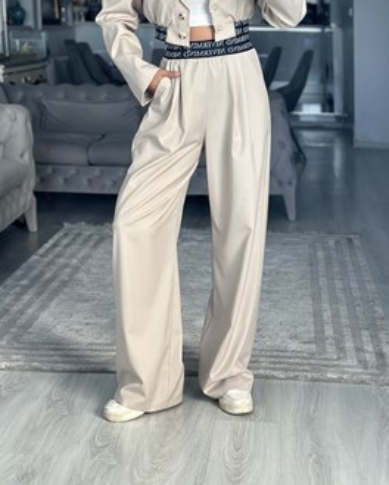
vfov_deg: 26.0
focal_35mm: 72
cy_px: 119
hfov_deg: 21.3
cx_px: 199
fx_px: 1034
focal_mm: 6.86
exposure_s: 1/221
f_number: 1.78
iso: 80
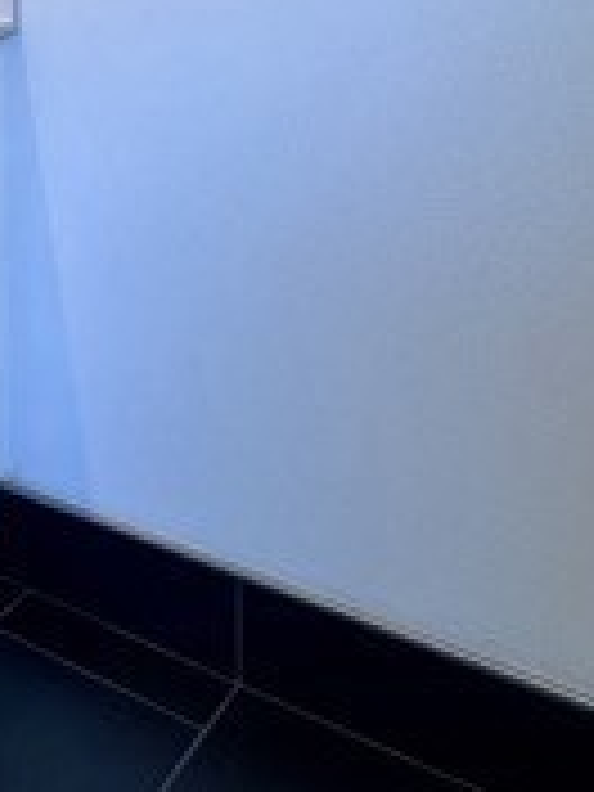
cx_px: -405
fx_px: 1167
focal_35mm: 51
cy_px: -99
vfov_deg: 32.5
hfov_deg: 21.4
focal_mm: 2.22
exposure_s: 1/120
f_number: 2.2
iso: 160
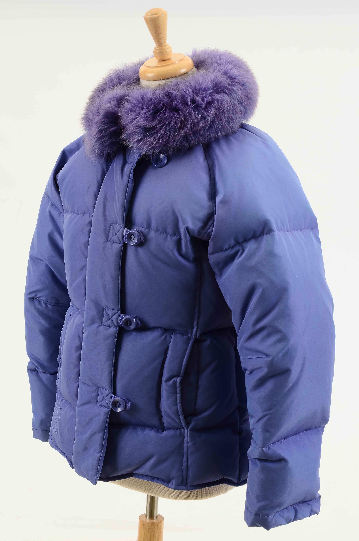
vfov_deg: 28.1
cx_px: 180
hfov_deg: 18.8
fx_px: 1082
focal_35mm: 72
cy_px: 270
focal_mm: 48
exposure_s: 1/80
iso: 160
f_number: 8
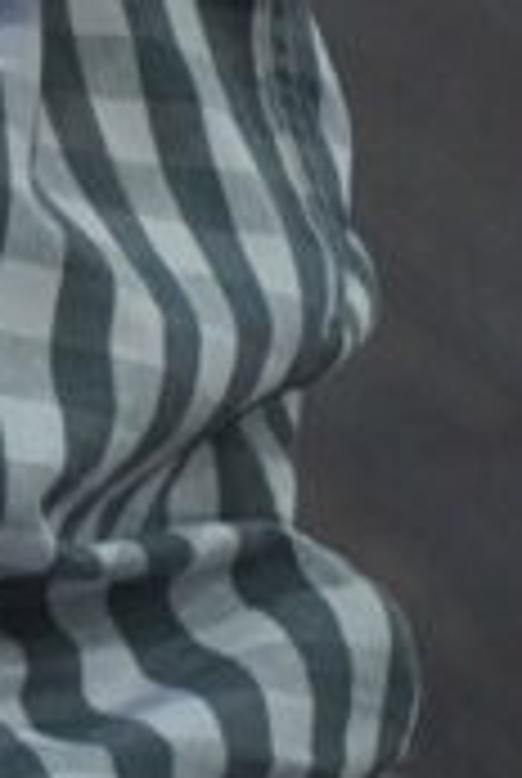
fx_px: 13624
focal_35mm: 629
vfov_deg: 3.2
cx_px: -1012
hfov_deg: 2.2
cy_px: -1151
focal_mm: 71
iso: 4000
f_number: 4
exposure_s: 1/160
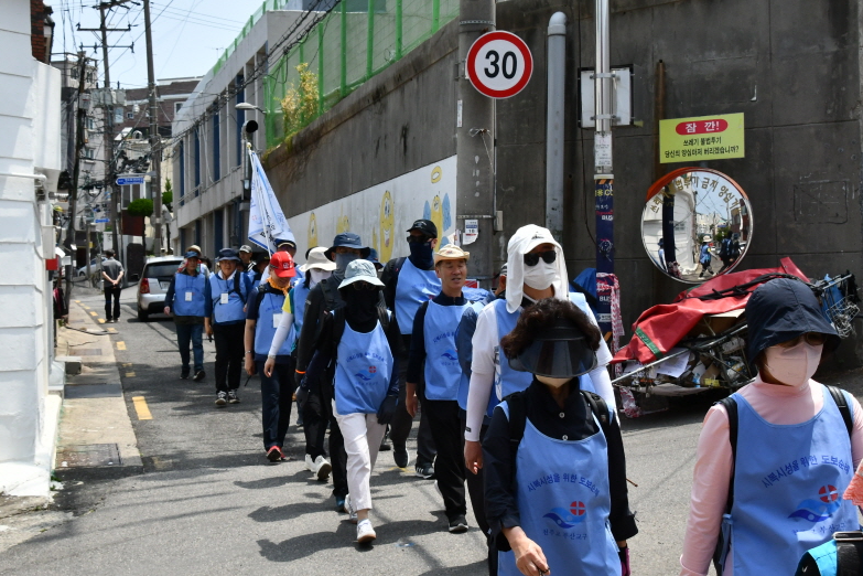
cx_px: 380
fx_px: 1534
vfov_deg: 21.2
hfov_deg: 31.4
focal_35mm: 64
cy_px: 282
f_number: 14
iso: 800
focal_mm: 32
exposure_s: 1/800
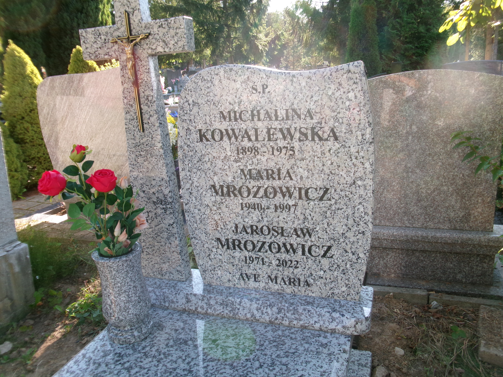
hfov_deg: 63.4
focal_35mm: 28
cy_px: 188
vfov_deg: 49.7
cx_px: 252
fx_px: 407
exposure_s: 1/110
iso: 100
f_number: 3.9
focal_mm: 5.1
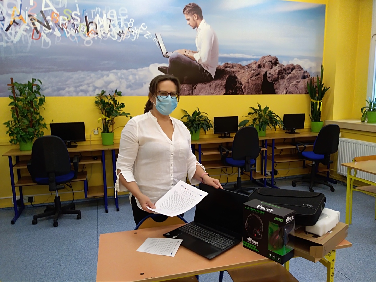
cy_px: 141
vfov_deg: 53.1
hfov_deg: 67.3
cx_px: 188
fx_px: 282
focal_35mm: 26
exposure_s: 1/33.3
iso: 188
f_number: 2
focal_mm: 3.52
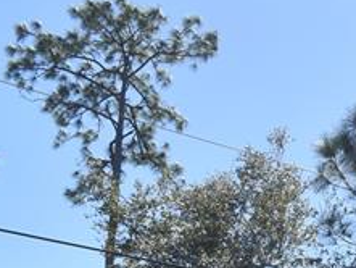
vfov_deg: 11.8
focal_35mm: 120
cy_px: 412
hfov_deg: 14.4
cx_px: 652
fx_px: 1235
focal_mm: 18
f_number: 8
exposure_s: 1/250
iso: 100
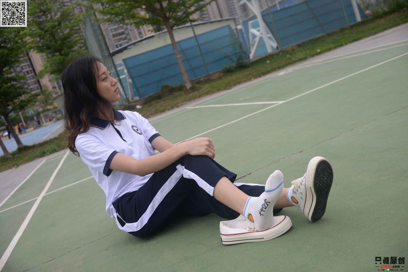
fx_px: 397
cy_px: 136
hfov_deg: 54.4
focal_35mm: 35
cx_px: 204
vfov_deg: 37.9
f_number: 5
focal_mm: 35
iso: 250
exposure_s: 1/250
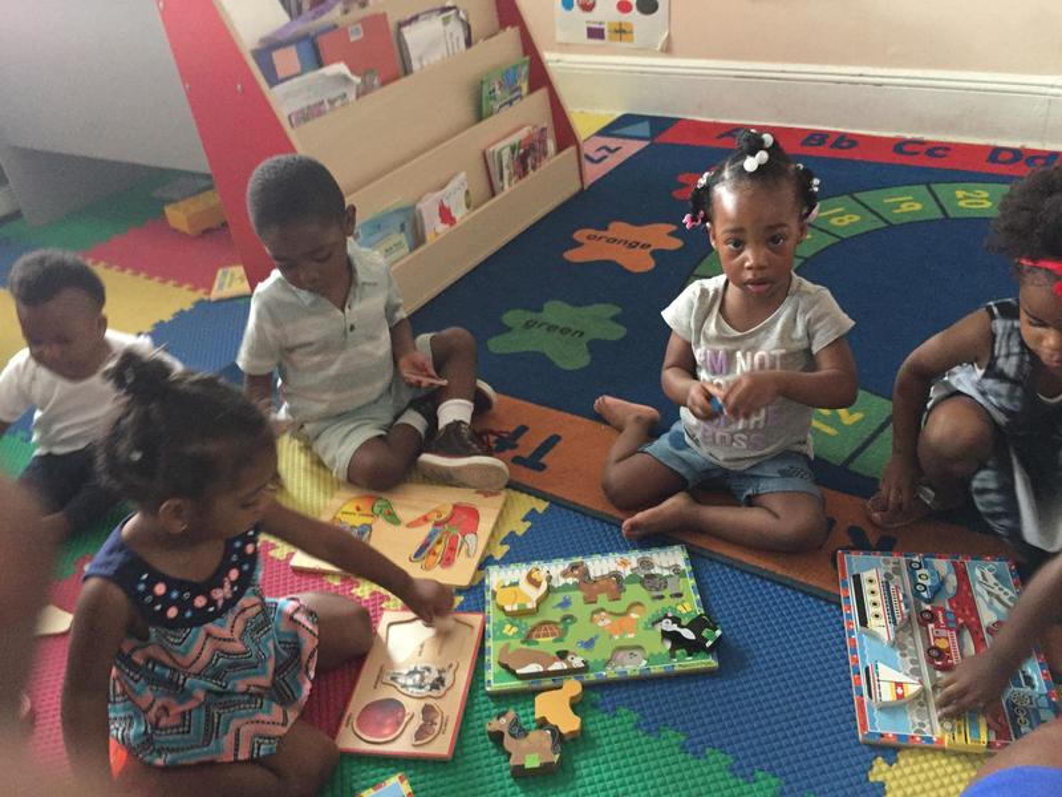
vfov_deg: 48.2
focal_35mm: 29
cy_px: 398
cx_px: 531
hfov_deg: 61.7
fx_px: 890
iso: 400
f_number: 2.2
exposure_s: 1/15
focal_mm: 4.15
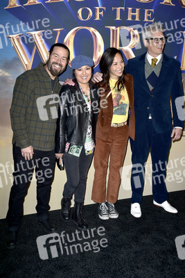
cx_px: 92
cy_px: 139
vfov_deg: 41.1
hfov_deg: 28.1
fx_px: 370
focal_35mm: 48
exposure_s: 1/250
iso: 320
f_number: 6.3
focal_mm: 48
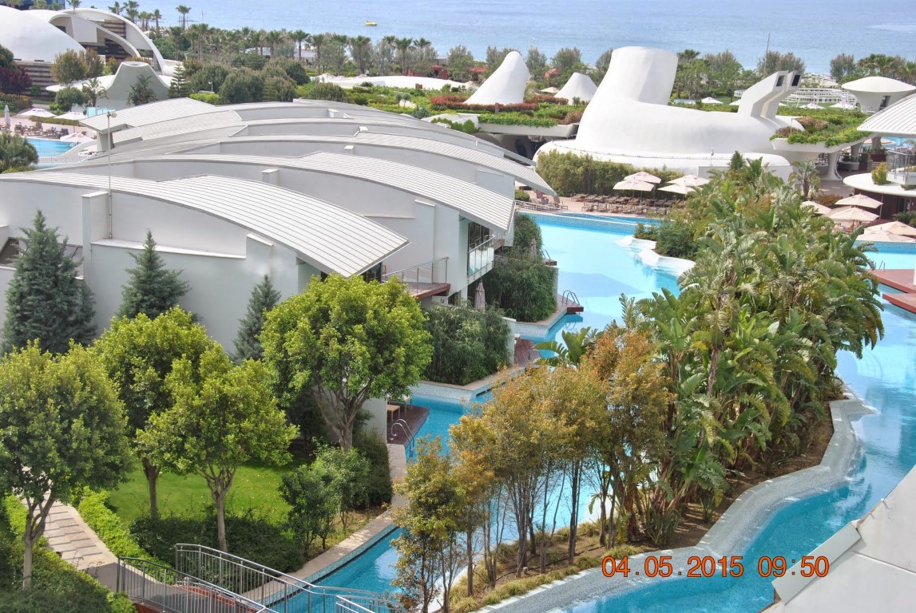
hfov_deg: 31.9
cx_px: 458
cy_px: 306
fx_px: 1605
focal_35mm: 63
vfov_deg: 21.6
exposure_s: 1/250
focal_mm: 42
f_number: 8
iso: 100
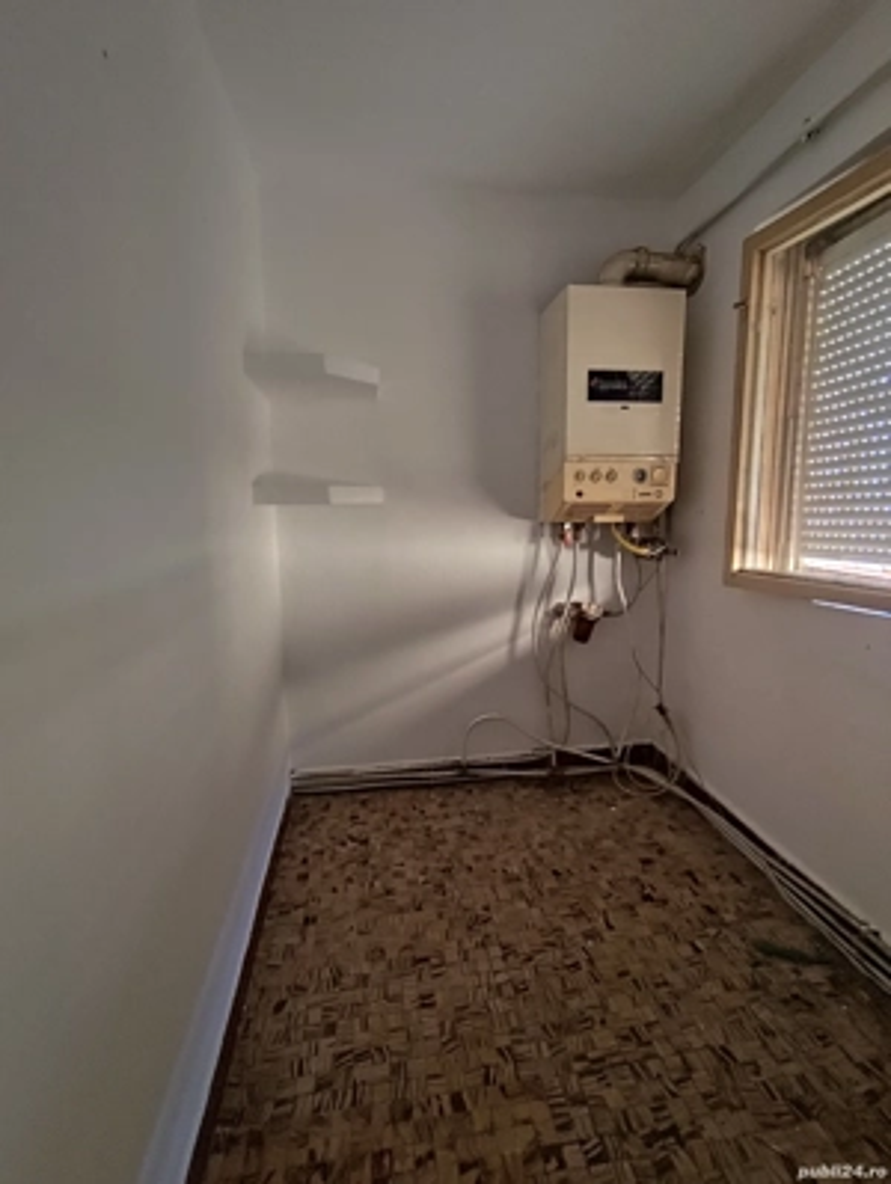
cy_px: 592
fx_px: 548
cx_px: 446
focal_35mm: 16
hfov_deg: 78.2
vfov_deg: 94.4
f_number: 2.2
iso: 640
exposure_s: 1/20
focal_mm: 1.65
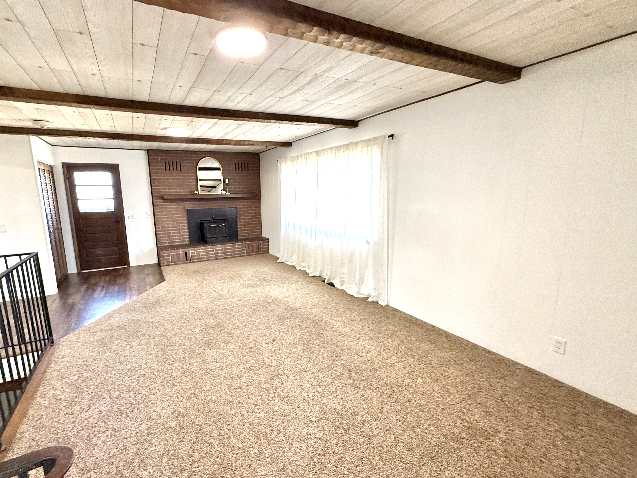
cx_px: 279
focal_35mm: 16
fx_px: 294
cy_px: 242
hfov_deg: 94.0
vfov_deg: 78.1
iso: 250
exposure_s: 1/120
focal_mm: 2.22
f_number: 2.2
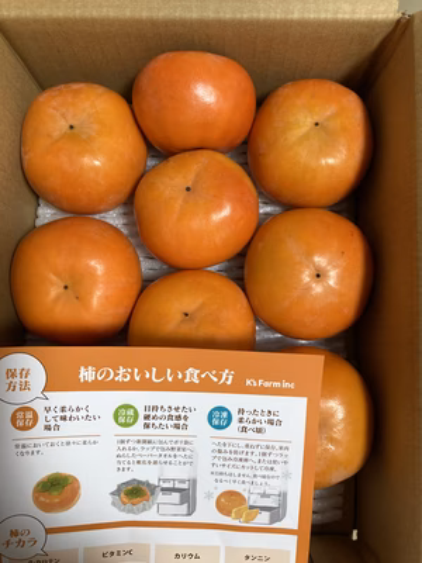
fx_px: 455
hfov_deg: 49.7
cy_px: 282
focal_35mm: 28
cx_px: 211
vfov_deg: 63.4
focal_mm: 3.99
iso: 100
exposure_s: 1/50
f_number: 1.8
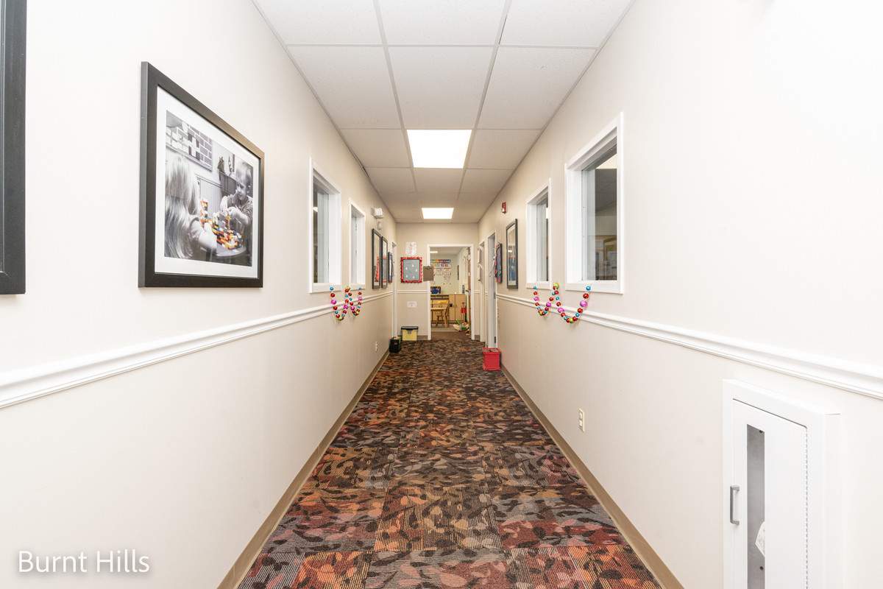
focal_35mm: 16
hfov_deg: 95.0
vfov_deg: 72.1
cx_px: 442
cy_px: 294
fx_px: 405
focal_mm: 16.5
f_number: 8
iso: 400
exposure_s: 1/60
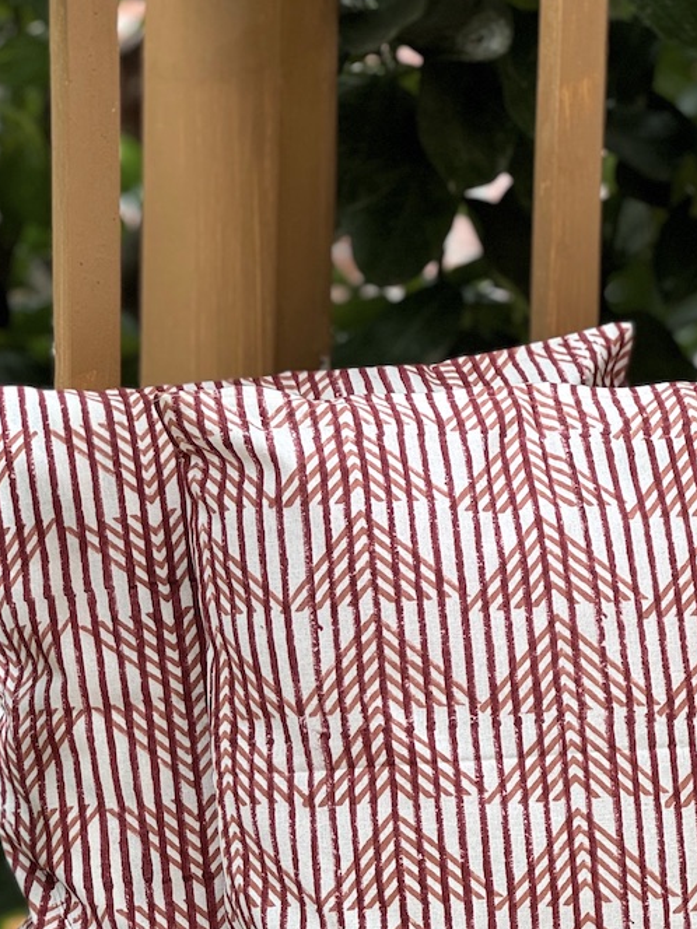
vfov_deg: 14.9
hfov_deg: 11.2
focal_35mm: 132
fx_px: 3544
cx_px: 439
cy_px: 550
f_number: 2.8
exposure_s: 1/99
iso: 50
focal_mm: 9
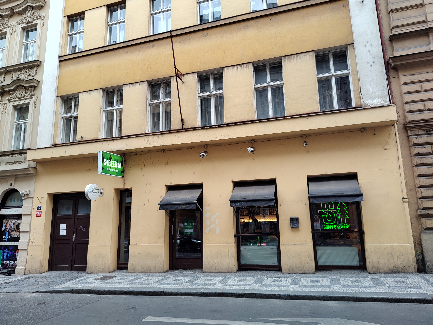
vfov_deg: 58.9
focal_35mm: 23
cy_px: 162
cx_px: 216
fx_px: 288
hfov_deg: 73.9
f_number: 1.8
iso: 105
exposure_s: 1/100
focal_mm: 5.56
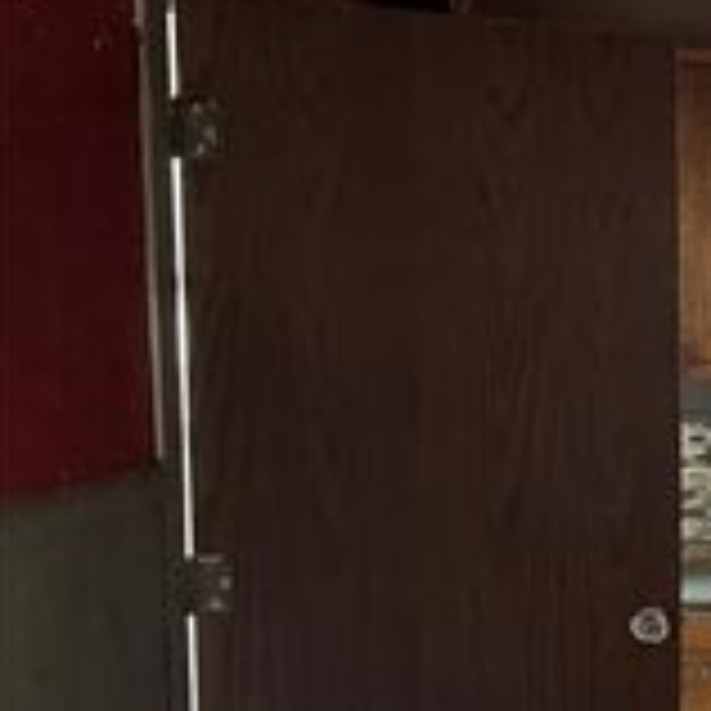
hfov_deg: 21.1
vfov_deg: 25.7
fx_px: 1557
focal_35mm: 67
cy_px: 389
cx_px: 1107
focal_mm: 6.76
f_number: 1.78
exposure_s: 1/35
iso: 1000
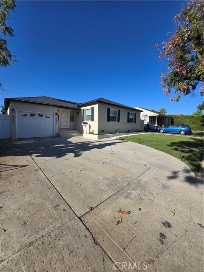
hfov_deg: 89.9
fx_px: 102
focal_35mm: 13
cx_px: 102
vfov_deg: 106.2
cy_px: 136
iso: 25
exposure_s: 1/1453
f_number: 2.2
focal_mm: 1.7
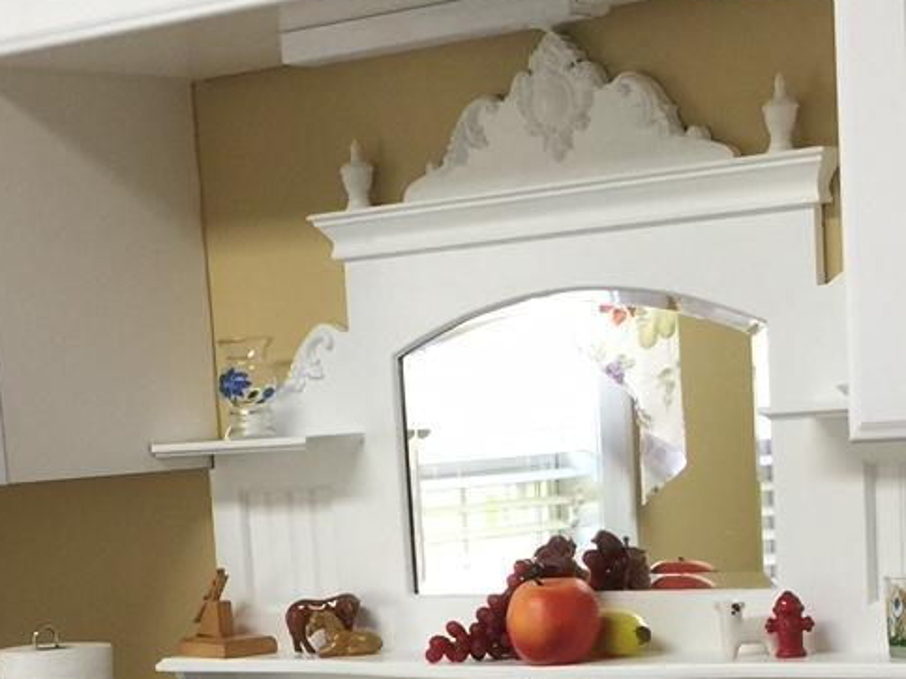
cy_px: 895
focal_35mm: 98
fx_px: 2564
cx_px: 441
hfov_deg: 20.0
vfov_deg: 14.4
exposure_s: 1/30
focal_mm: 4.15
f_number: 2.2
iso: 40
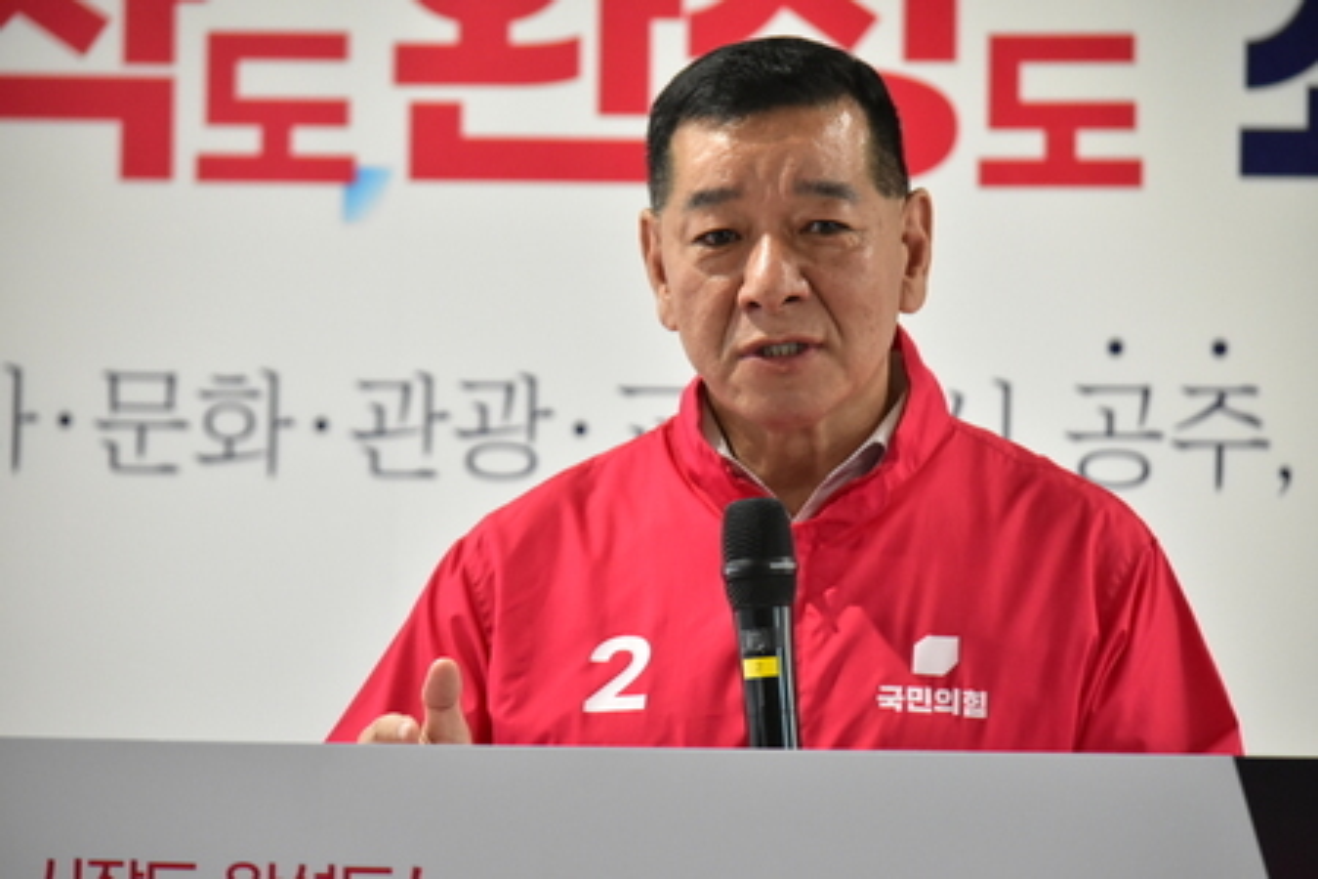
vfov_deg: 5.9
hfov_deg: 8.9
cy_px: 440
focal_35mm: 232
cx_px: 659
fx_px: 8511
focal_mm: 155
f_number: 5
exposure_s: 1/250
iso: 2500
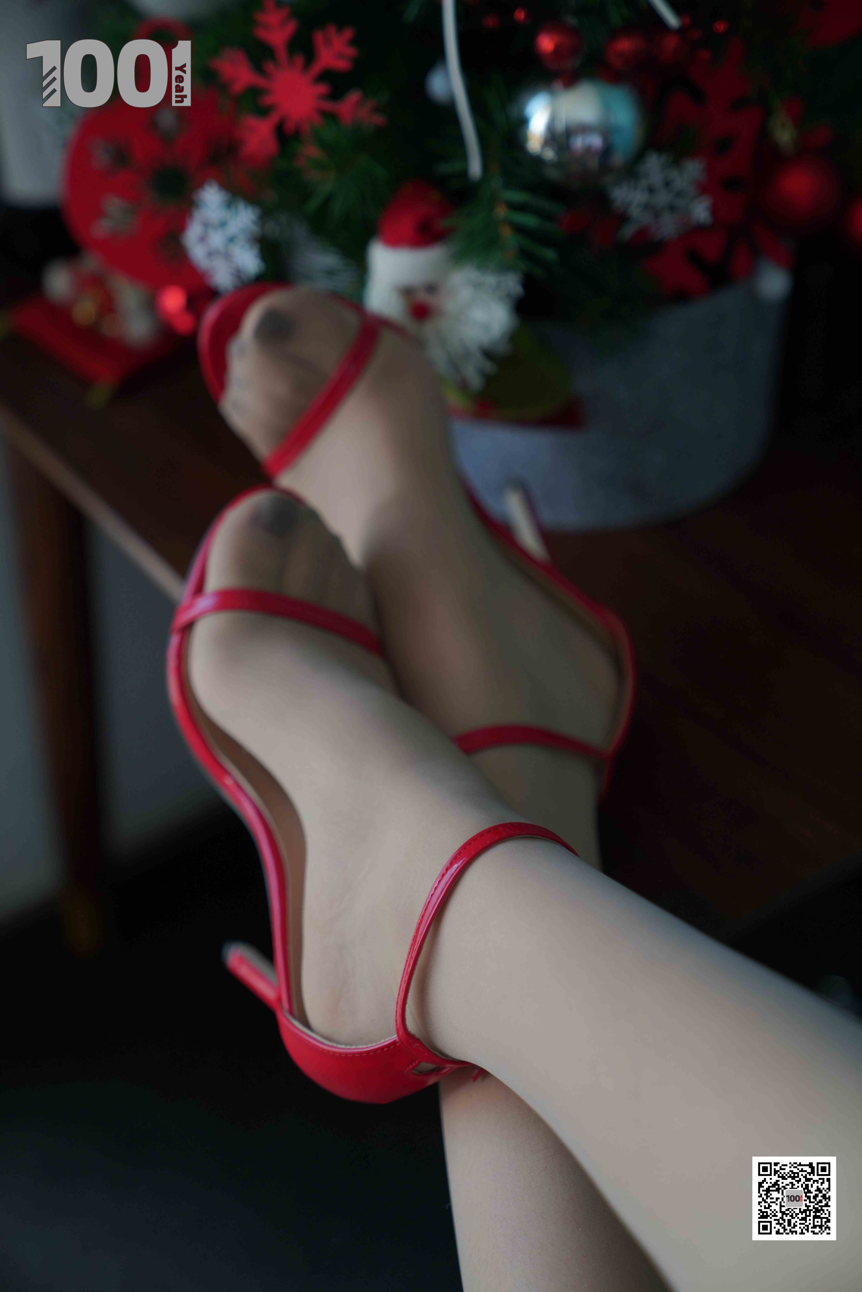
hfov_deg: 19.5
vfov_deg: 28.8
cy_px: 646
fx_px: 2513
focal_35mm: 70
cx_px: 431
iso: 320
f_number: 2.8
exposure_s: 1/200
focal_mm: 70
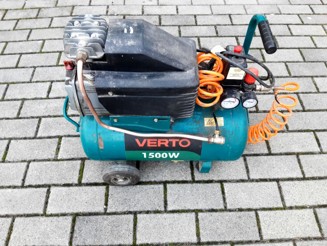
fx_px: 255
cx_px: 160
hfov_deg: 65.3
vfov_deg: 51.4
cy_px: 121
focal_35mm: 27
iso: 80
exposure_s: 1/100
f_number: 1.7
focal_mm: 3.92
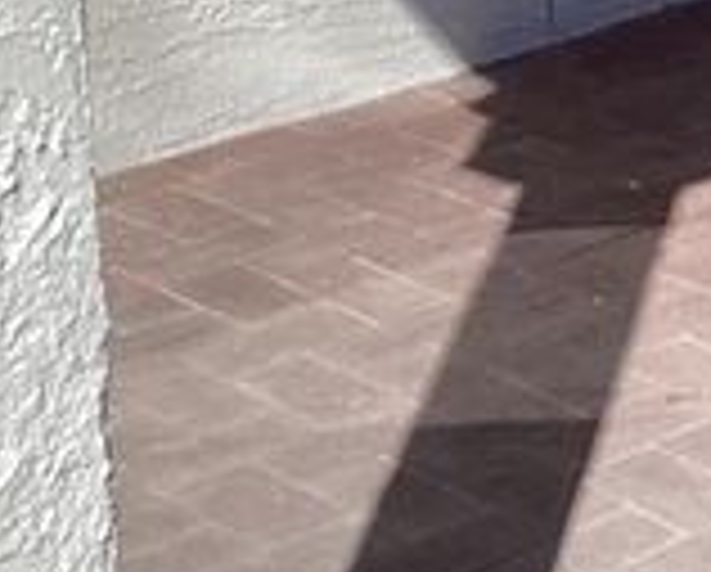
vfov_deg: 8.7
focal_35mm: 163
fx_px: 3436
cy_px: -734
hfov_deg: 10.9
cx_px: 1361
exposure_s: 1/1314
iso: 25
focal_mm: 3.3
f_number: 2.4
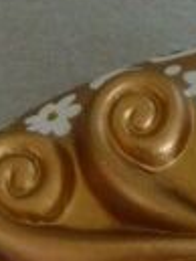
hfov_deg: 10.5
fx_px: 1048
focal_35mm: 139
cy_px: 471
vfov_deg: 12.9
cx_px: 220
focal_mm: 4.7
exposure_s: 1/30
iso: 320
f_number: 3.3
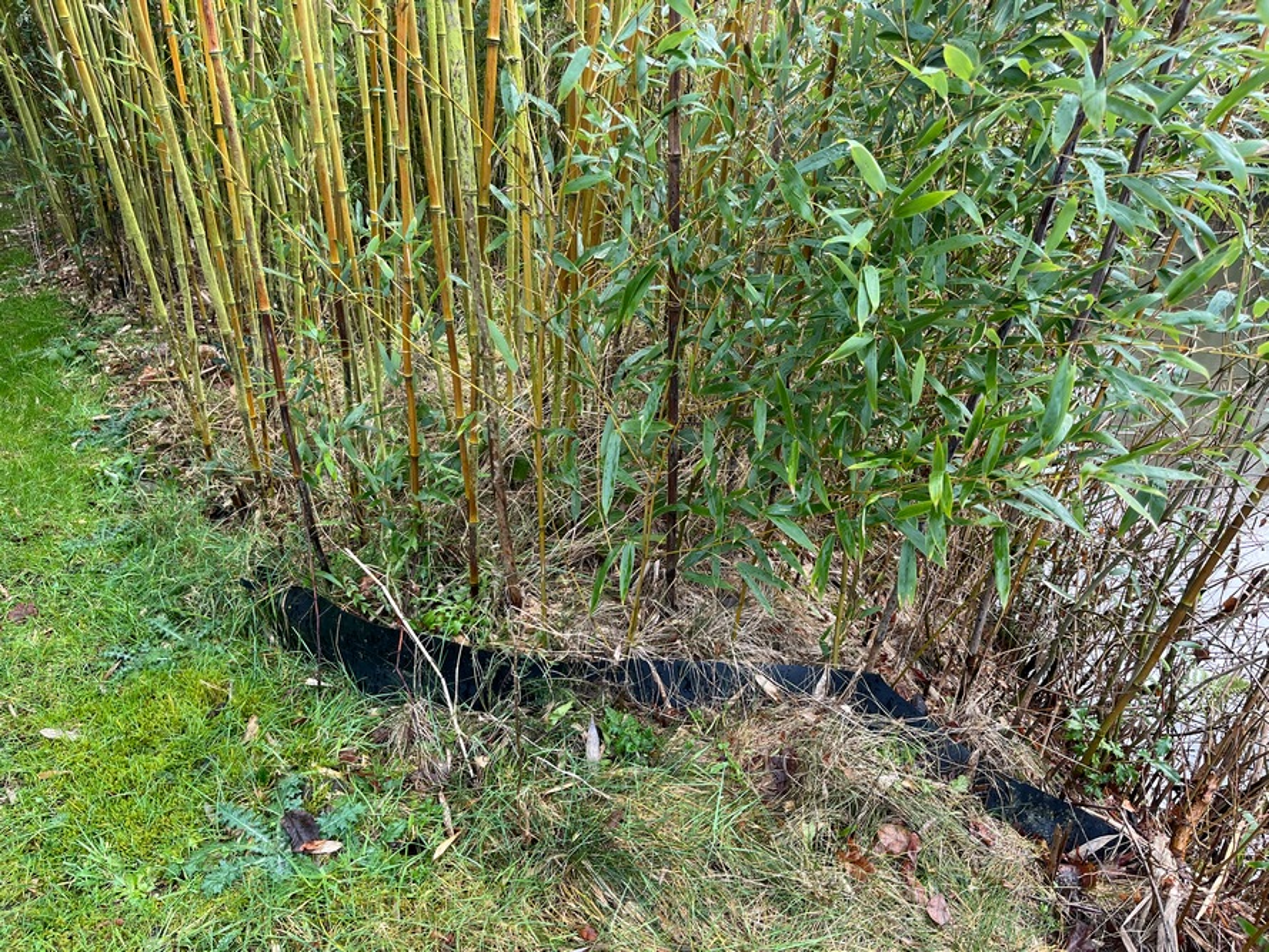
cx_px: 634
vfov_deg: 53.1
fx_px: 953
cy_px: 476
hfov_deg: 67.3
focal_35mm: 26
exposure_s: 1/148
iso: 40
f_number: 1.6
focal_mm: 5.1
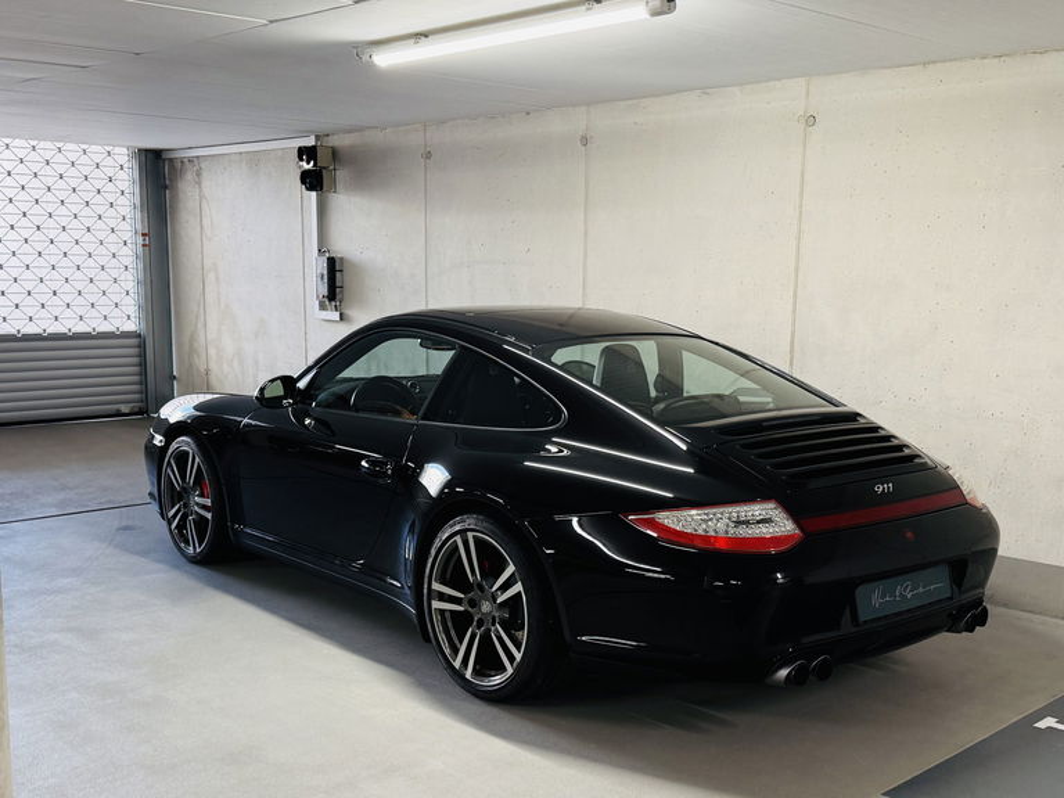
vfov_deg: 56.8
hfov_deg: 71.6
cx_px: 532
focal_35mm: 24
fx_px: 738
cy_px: 399
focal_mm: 6.76
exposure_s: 1/100
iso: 160
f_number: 1.78
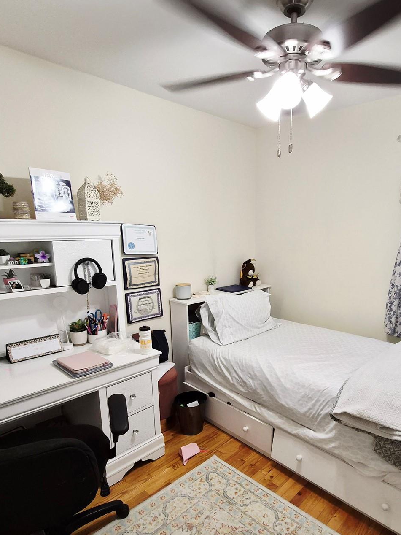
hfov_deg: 62.4
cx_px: 254
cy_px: 301
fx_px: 324
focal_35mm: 21
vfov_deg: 78.6
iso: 100
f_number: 2.2
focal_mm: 1.7
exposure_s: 1/60.2
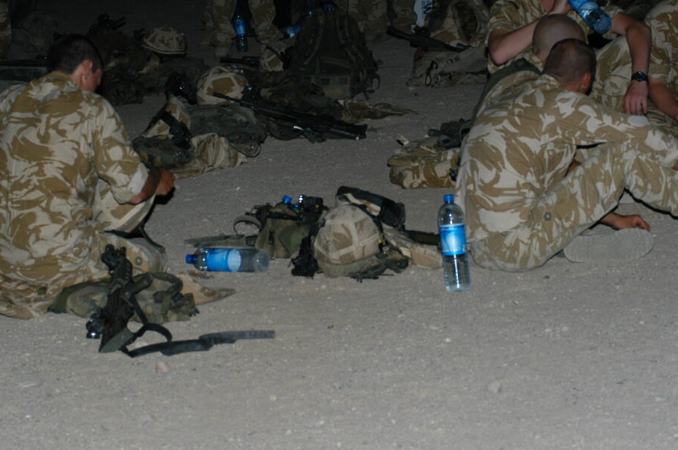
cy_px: 162
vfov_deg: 9.8
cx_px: 405
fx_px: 2615
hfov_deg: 14.8
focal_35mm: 139
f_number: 5.6
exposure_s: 1/125
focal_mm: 70
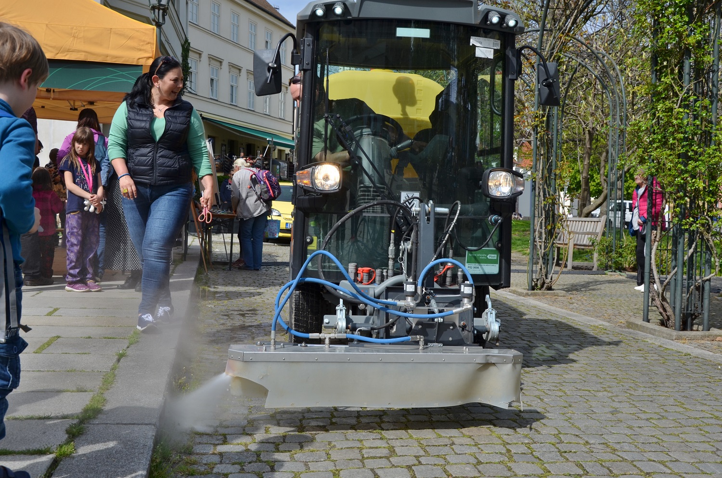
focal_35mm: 39
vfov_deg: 34.1
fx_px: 780
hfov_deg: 49.6
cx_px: 361
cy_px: 239
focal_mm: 26
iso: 100
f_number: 10
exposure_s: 1/400
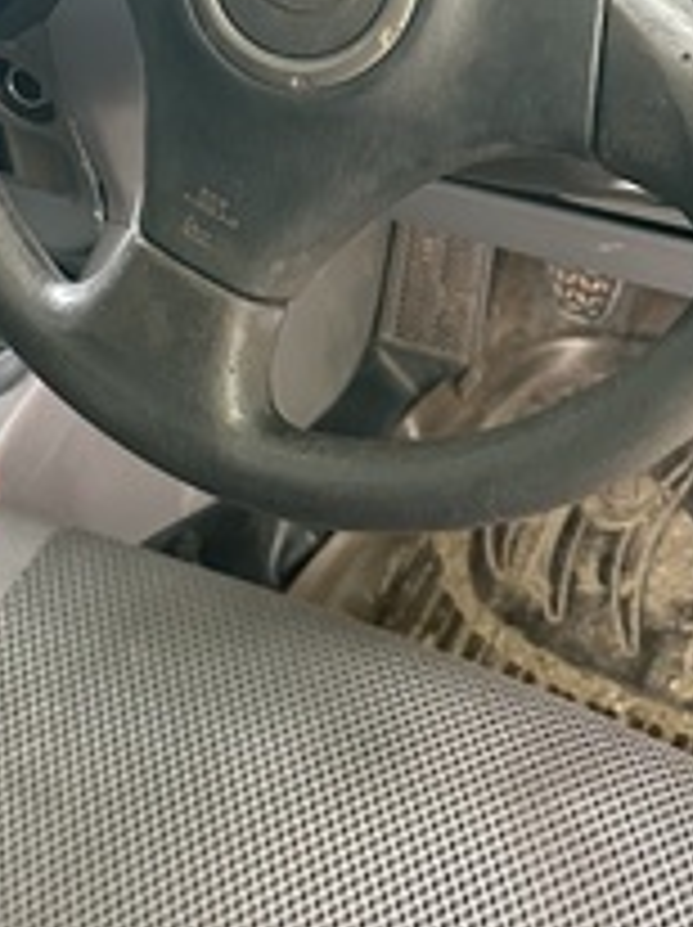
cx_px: 81
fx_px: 1872
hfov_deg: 20.6
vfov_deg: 25.2
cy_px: -171
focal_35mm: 70
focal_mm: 6.86
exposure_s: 1/60
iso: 500
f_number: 1.78
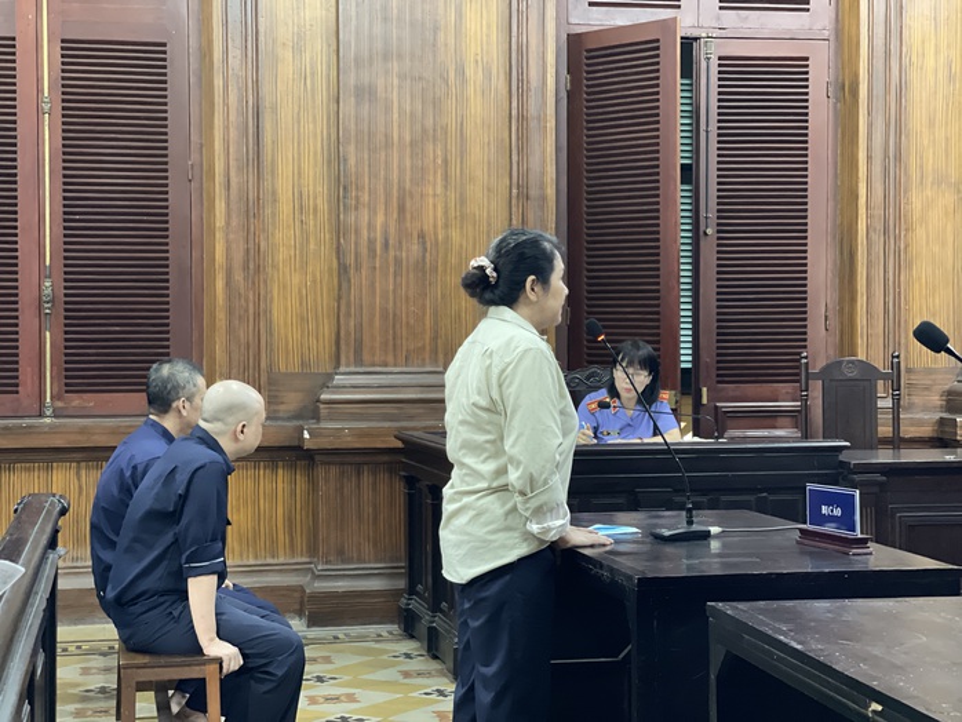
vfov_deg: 22.9
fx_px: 1779
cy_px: 361
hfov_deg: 30.3
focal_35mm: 64
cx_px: 481
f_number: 2.2
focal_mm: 7.5
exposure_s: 1/14
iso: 400
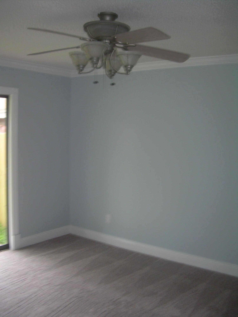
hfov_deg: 37.7
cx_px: 119
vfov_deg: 49.0
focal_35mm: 38
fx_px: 348
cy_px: 158
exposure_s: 1/30
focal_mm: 6.3
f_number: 2.8
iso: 50
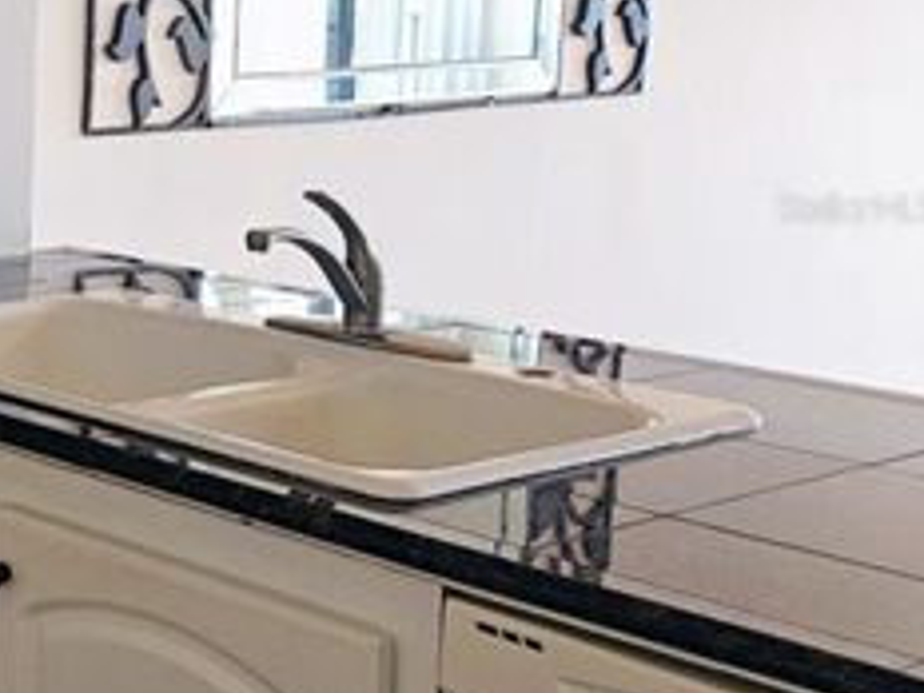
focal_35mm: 70
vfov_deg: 20.9
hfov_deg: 22.7
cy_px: 207
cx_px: -460
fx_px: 1869
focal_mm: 5.4
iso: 64
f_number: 1.8
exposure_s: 1/60
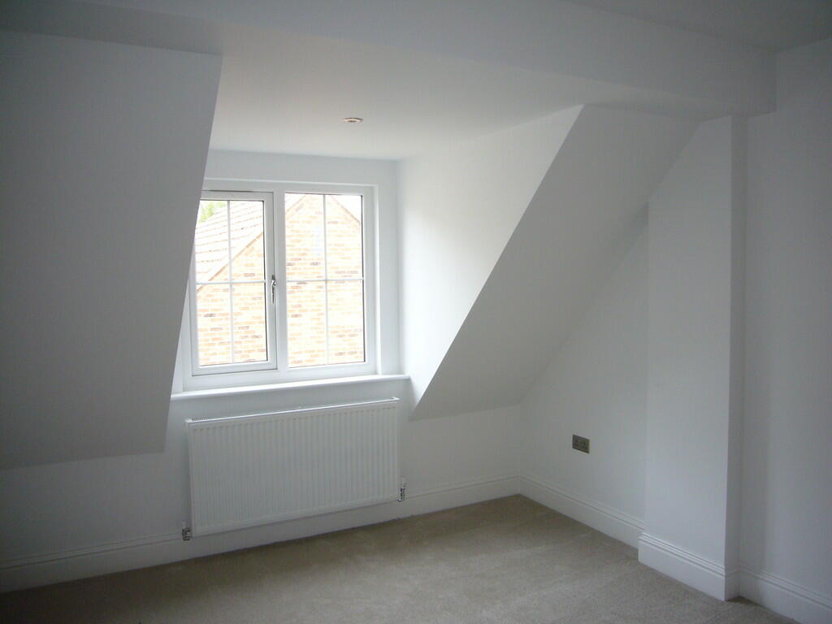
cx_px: 416
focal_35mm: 28
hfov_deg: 63.4
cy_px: 312
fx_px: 673
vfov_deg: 49.7
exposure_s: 1/30
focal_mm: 4.6
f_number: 2.8
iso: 100
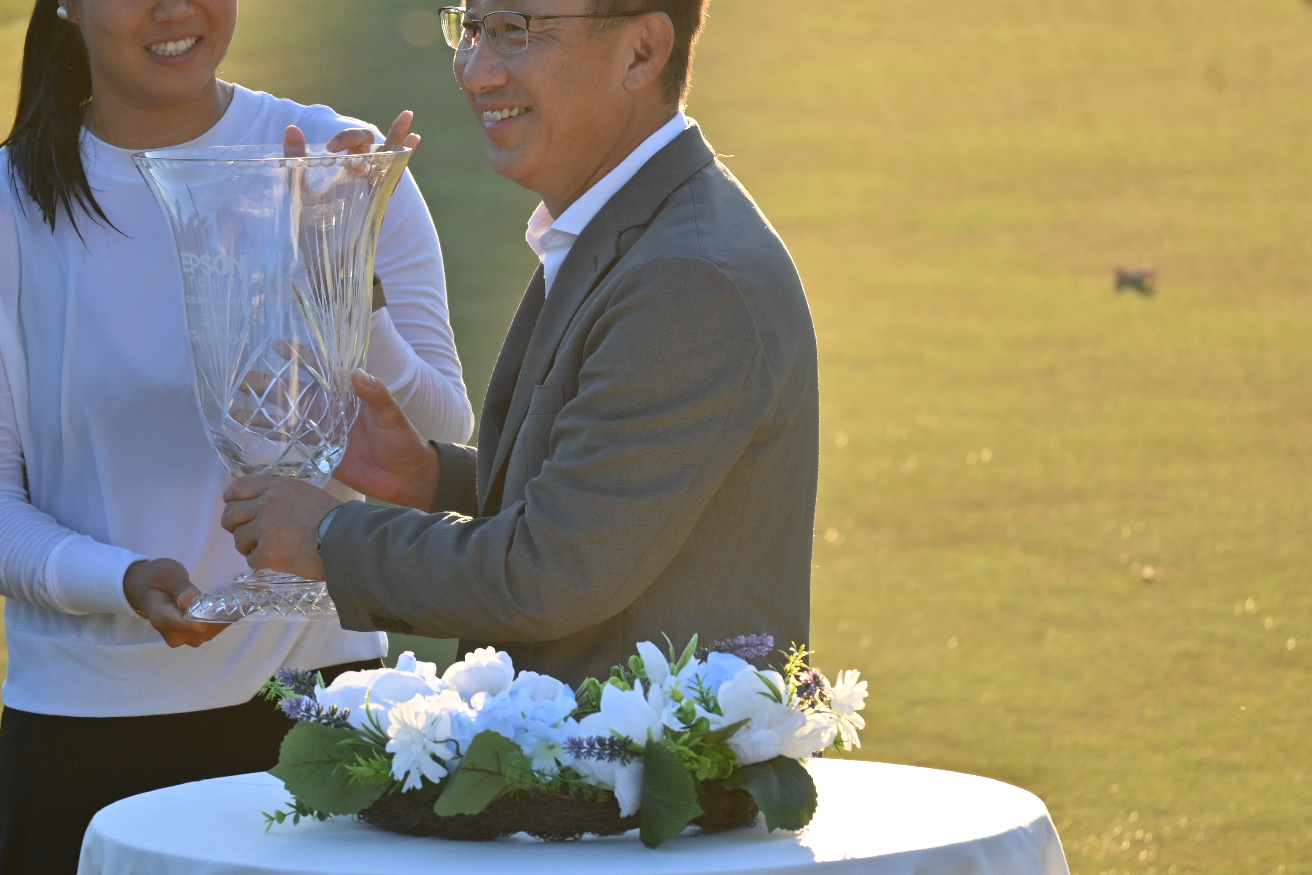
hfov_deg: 3.9
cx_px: 450
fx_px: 19496
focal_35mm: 535
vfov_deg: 2.6
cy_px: 340
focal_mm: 250
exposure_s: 1/400
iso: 500
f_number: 6.3
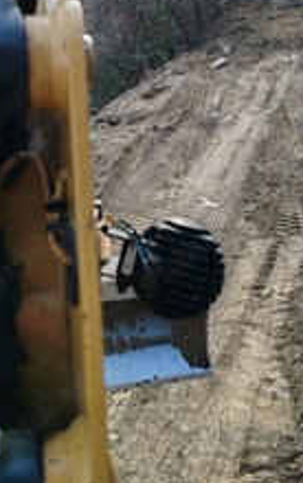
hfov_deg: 24.9
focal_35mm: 52
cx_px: 132
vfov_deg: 37.6
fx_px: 685
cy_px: 108
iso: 50
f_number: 1.9
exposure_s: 1/260
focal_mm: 6.12
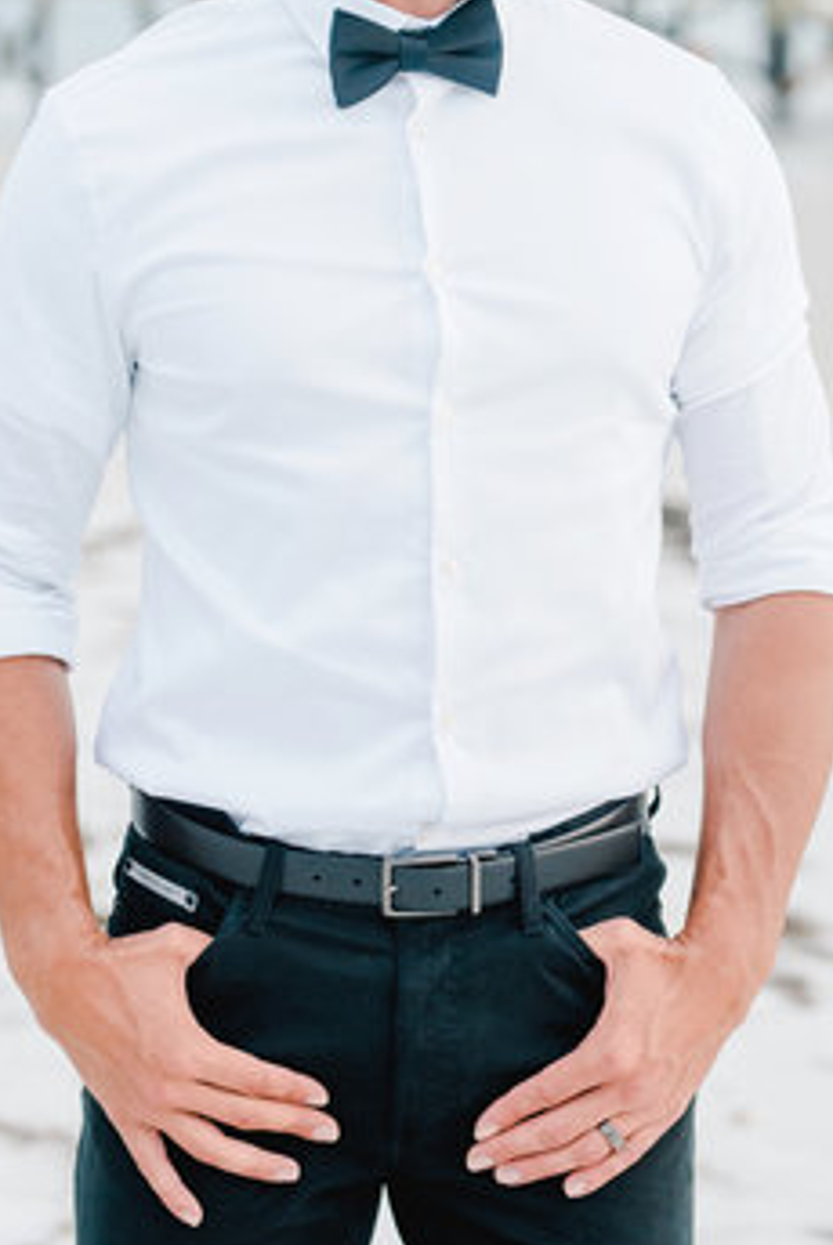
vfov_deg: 13.8
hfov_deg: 9.3
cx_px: 485
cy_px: 342
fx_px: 5126
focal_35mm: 148
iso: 1000
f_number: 3.5
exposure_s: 1/1250
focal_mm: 85
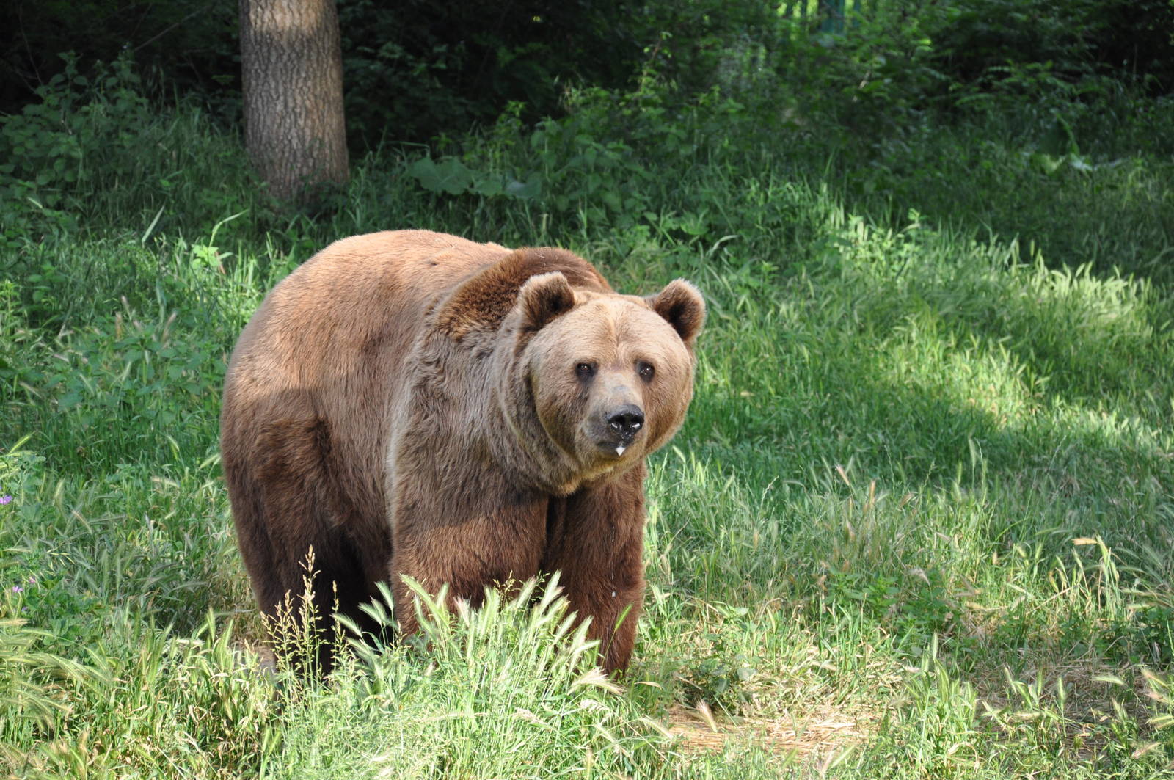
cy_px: 390
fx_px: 5130
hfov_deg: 13.1
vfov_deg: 8.7
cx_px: 587
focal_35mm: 158
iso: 450
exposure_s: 1/250
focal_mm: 105
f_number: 5.6
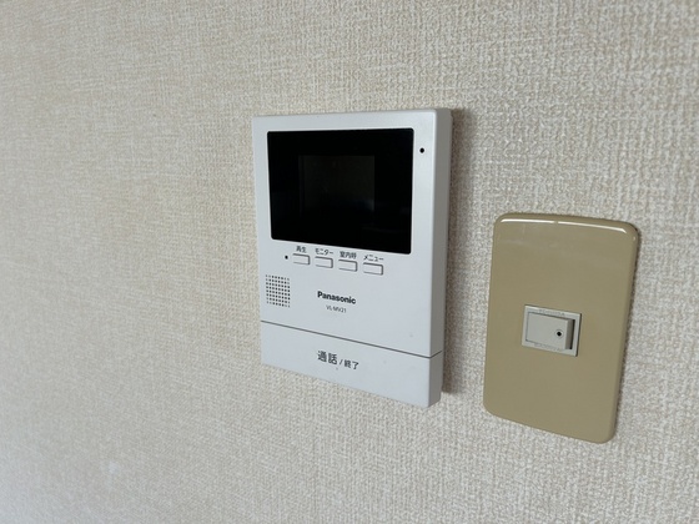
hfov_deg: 67.3
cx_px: 350
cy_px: 262
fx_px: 525
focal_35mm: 26
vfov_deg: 53.1
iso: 50
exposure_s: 1/120
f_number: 1.5
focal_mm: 5.7
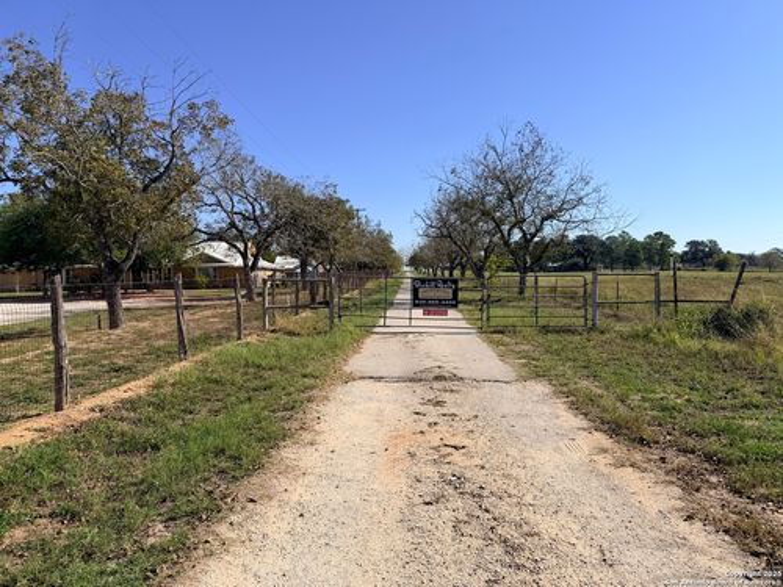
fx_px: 543
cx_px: 392
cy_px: 294
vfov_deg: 56.8
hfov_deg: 71.6
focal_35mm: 24
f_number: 1.78
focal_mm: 6.76
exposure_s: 1/6711
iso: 80
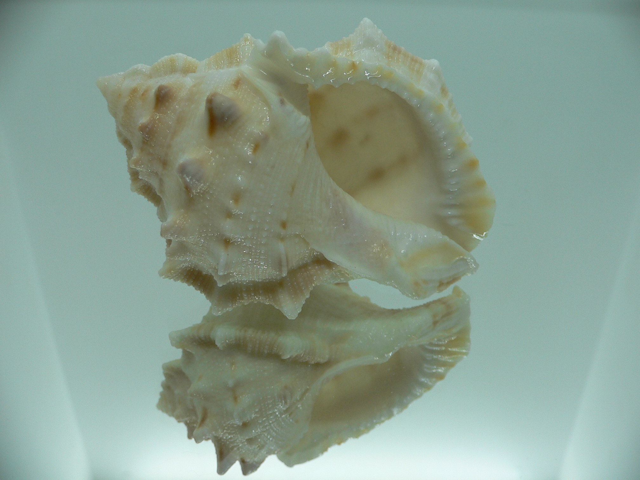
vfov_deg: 40.7
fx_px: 647
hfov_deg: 52.6
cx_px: 320
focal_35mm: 35
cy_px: 240
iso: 80
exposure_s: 1/80
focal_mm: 4.6
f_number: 2.8
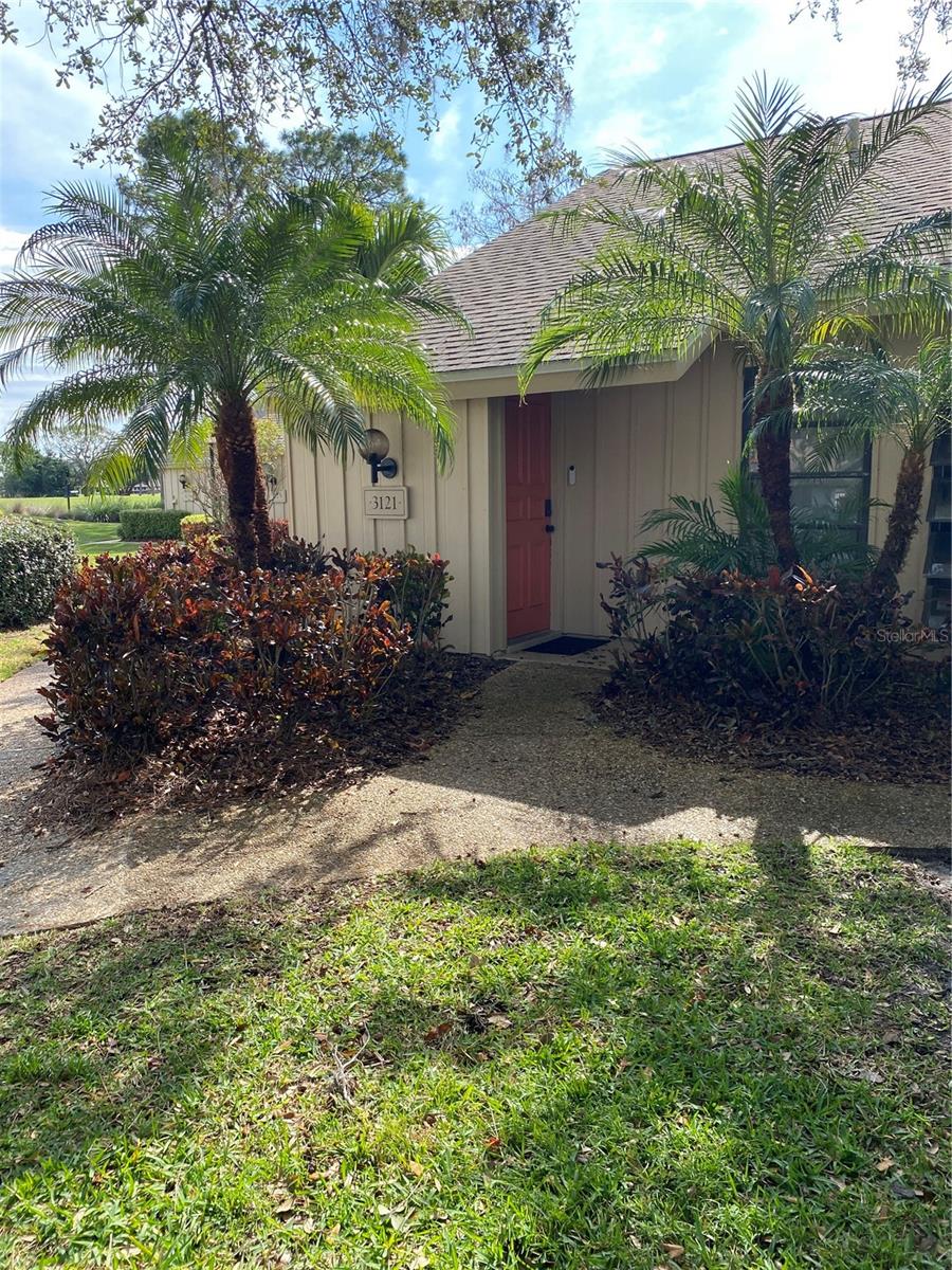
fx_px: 953
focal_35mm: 26
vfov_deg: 67.3
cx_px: 476
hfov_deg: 53.1
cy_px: 635
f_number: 1.8
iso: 32
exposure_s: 1/898
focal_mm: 4.25
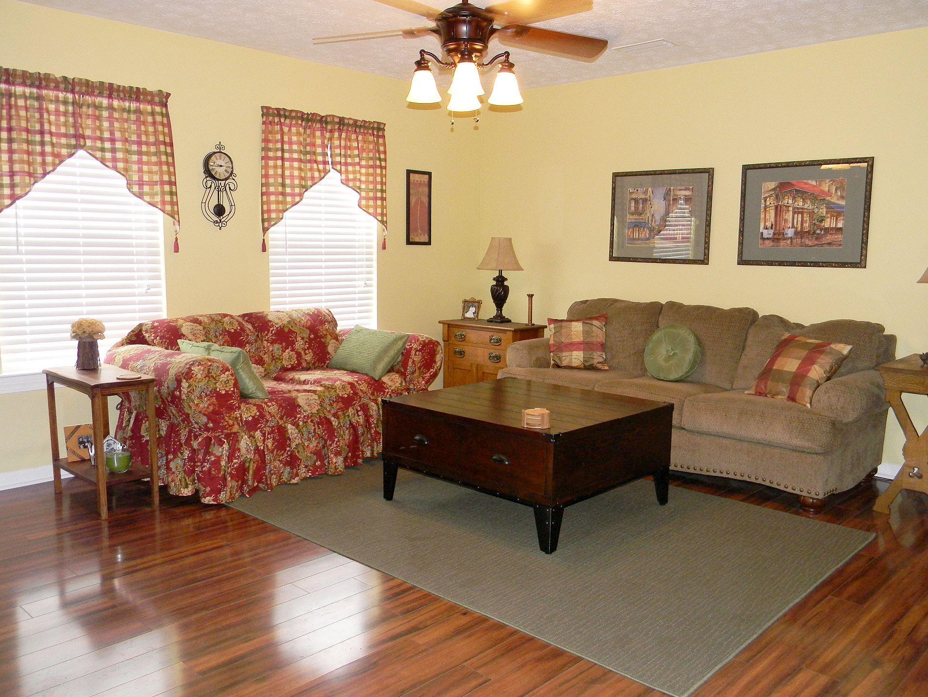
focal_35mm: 30
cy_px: 360
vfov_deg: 46.8
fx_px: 804
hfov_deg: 59.9
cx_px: 489
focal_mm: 5
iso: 241
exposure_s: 1/26
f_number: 3.5
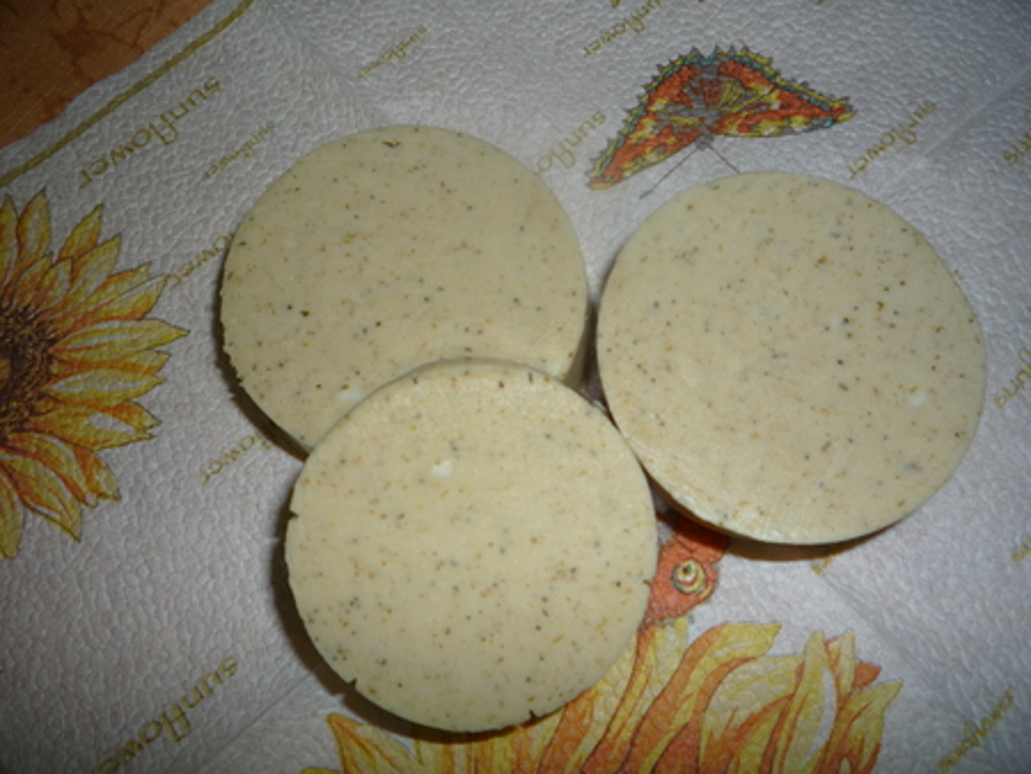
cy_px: 387
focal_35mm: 30
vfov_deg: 46.8
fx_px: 894
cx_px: 516
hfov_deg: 59.9
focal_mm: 5.2
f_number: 4
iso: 100
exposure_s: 1/30
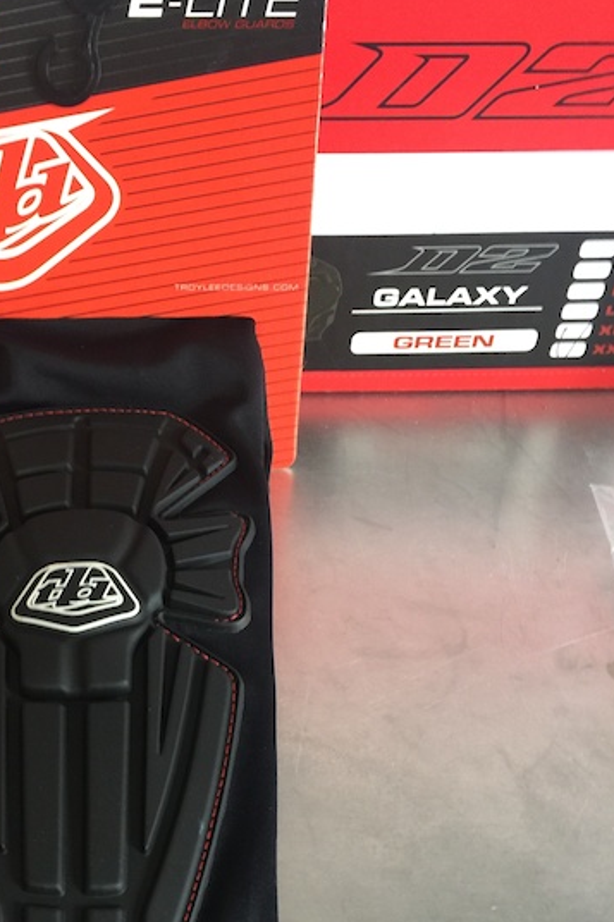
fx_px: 1152
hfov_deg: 29.1
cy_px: 621
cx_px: 108
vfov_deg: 43.0
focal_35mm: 45
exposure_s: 1/15
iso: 40
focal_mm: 4.15
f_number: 2.2
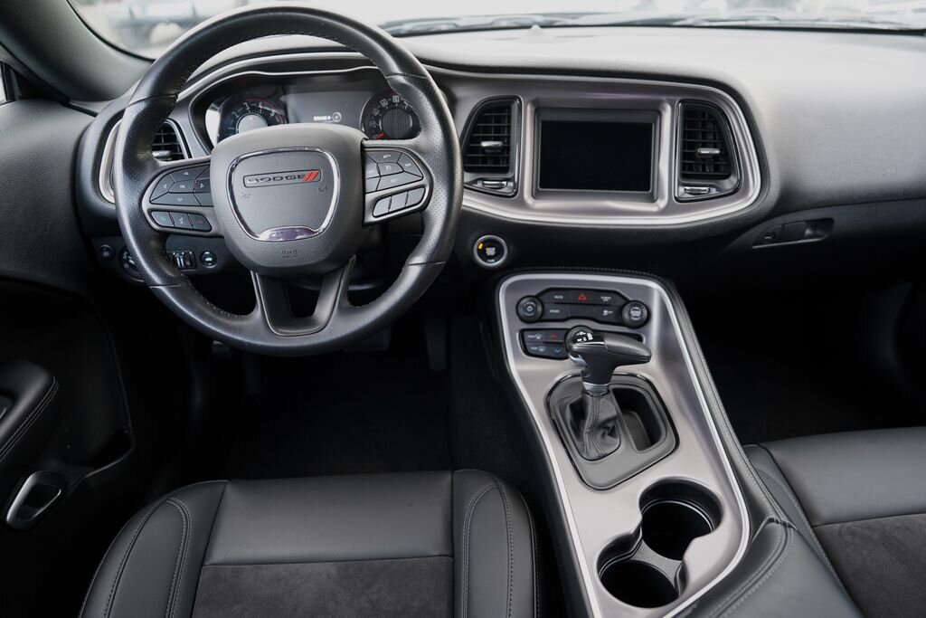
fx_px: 617
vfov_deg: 53.1
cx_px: 463
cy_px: 309
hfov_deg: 73.7
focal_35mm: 24
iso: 400
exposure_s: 1/30
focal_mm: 24
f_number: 2.8
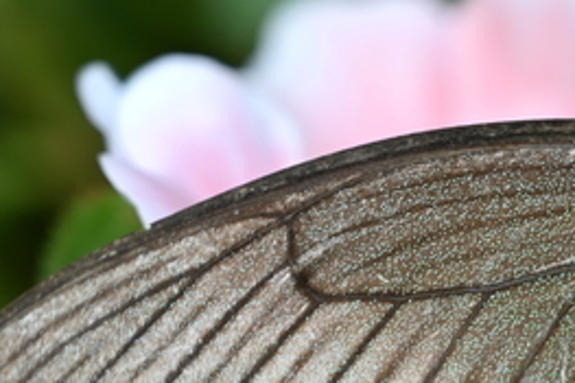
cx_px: 881
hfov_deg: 6.7
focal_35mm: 303
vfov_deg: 4.5
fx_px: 4836
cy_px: 515
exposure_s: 1/25
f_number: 4
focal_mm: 70
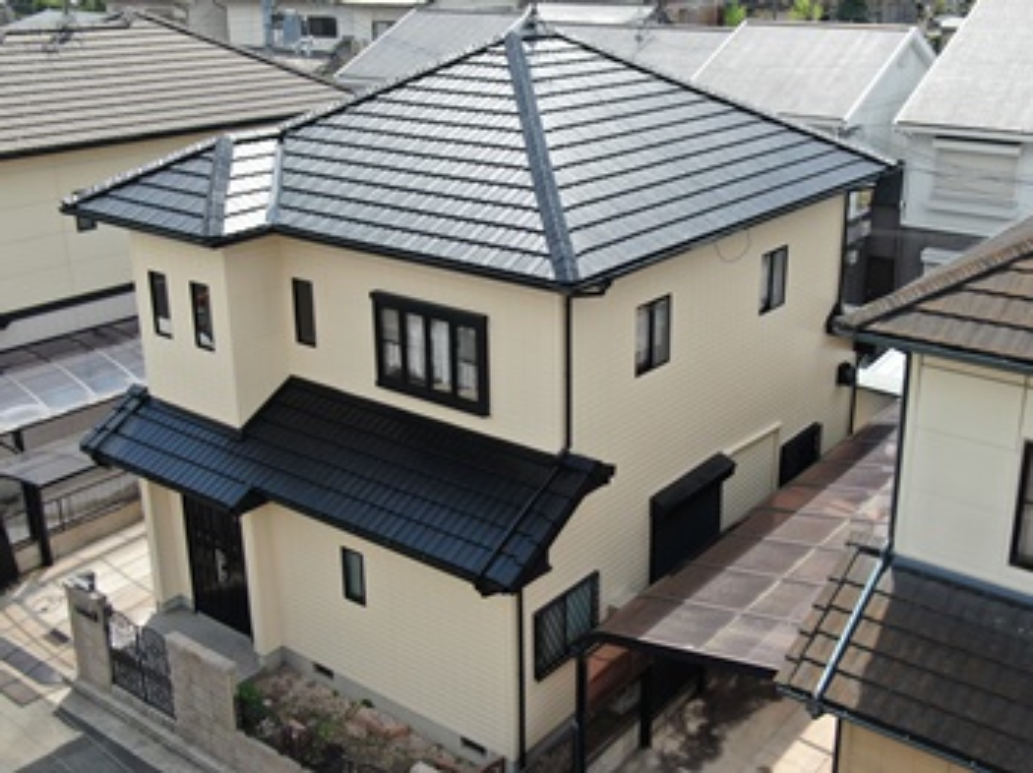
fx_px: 1103
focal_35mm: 37
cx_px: 516
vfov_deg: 38.6
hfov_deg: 50.2
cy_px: 386
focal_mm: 6.35
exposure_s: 1/640
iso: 100
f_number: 3.4
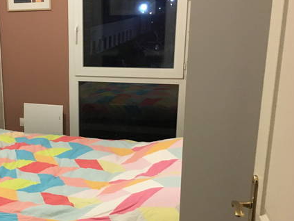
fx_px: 459
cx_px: 33
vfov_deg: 26.9
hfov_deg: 33.8
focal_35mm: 54
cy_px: 141
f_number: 2.2
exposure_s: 1/17
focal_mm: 4.15
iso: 250
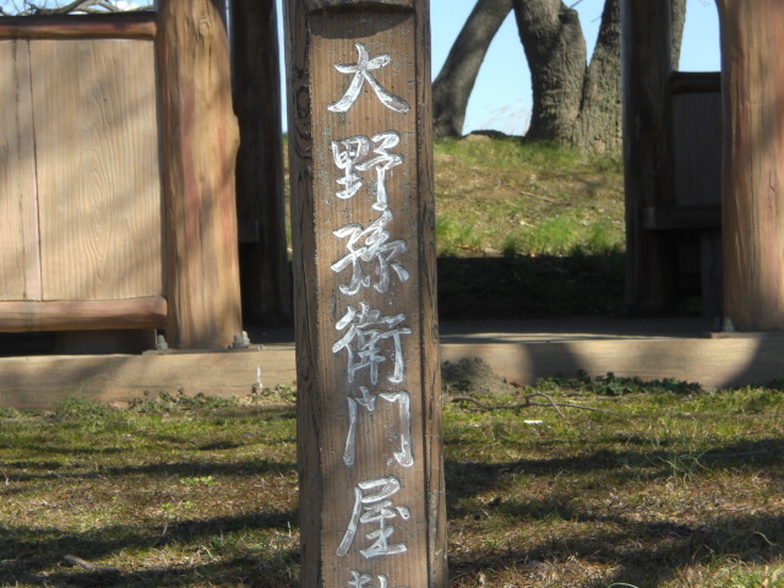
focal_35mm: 114
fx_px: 2582
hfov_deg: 17.3
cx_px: 392
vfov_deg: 13.0
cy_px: 294
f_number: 5.9
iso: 50
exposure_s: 1/125
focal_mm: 18.9
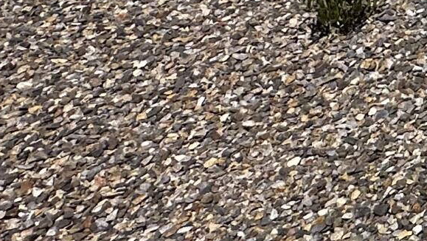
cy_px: -349
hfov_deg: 16.9
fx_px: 895
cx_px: 921
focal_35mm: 79
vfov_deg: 12.1
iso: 50
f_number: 2.2
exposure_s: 1/3861
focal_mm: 2.22
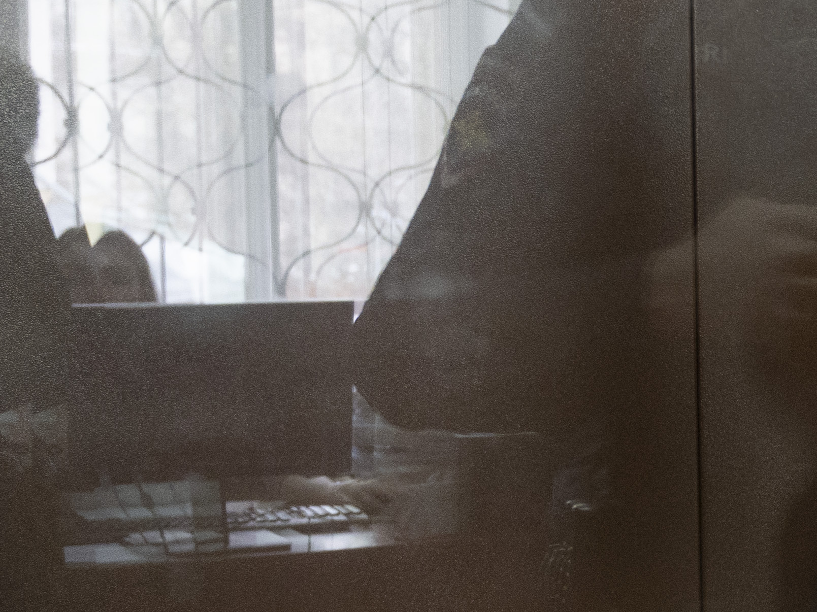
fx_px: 2685
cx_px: 1349
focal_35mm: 114
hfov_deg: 15.5
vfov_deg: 12.9
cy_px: 528
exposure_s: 1/160
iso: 4000
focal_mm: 31.5
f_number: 4
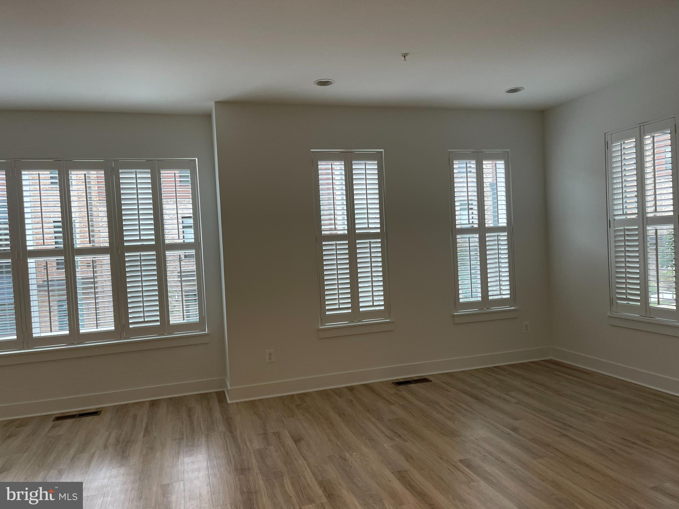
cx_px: 340
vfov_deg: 53.1
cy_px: 254
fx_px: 510
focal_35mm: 26
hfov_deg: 67.3
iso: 100
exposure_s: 1/120
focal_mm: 5.1
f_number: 1.6
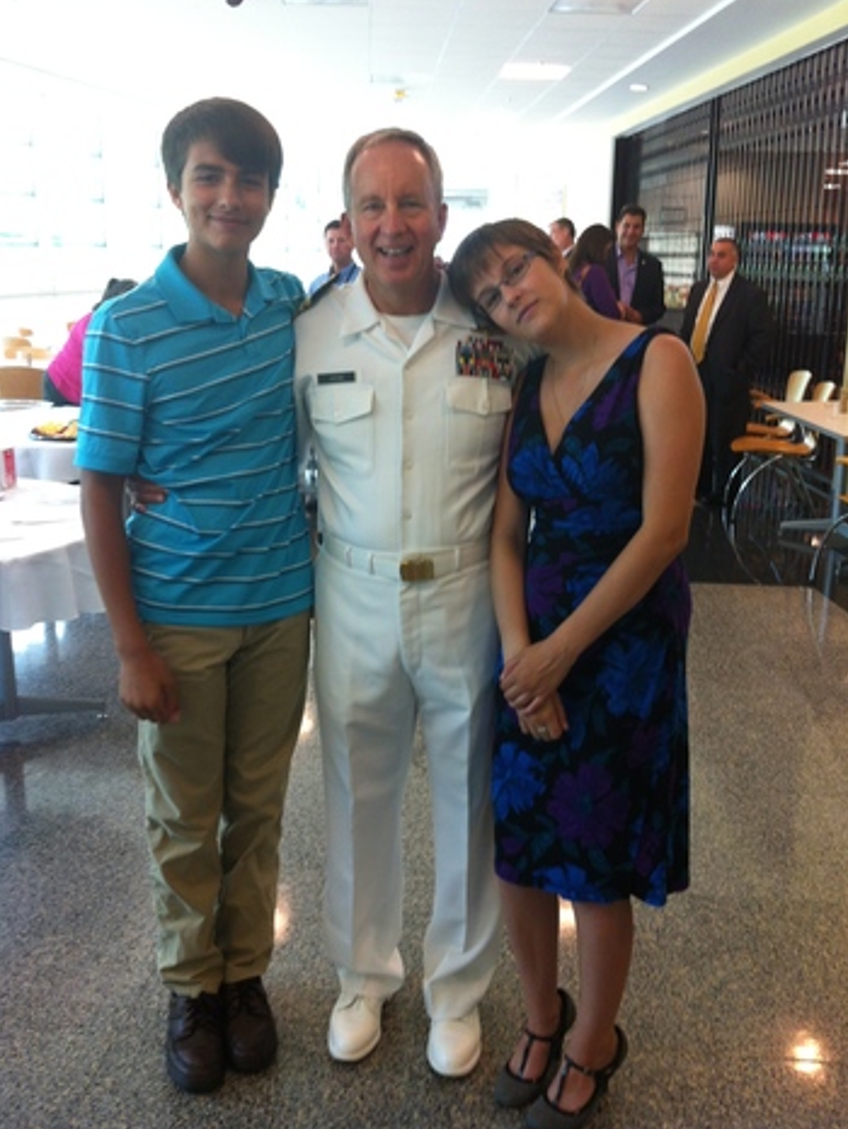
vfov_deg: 51.3
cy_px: 552
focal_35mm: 36
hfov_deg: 39.7
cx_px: 425
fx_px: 1175
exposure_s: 1/15
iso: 100
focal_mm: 3.85
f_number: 2.8
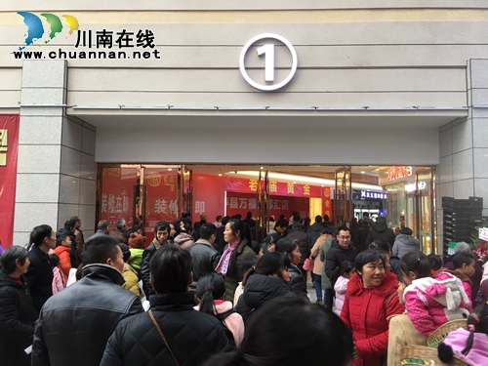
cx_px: 244
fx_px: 409
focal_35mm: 29
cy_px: 183
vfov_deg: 48.2
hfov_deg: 61.7
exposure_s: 1/33
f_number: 2.2
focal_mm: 4.15
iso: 50
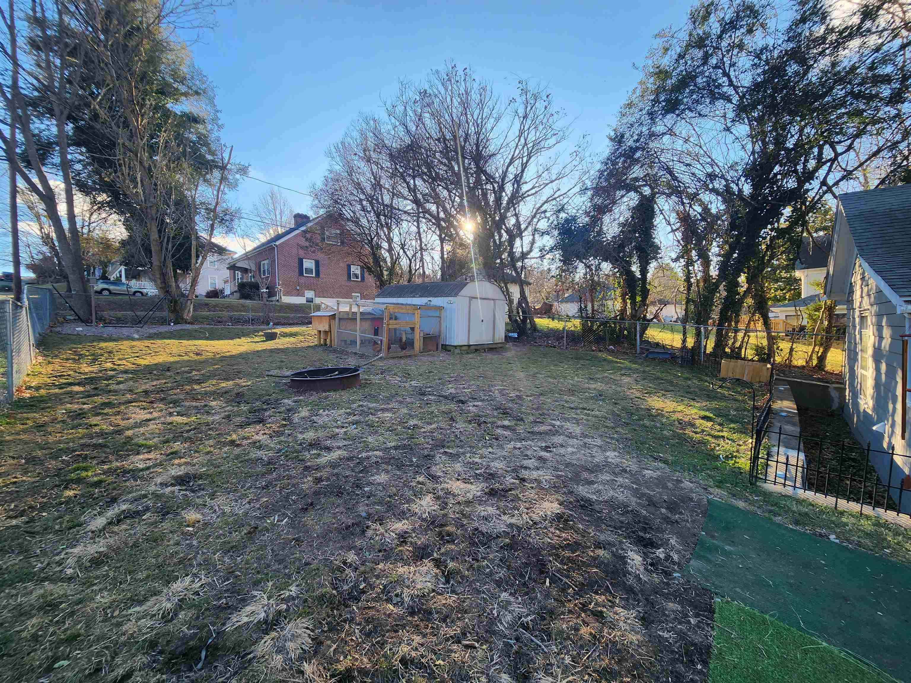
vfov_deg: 89.9
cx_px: 456
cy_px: 342
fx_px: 342
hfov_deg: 106.2
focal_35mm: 13
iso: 50
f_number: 2.2
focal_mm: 2.2
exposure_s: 1/321
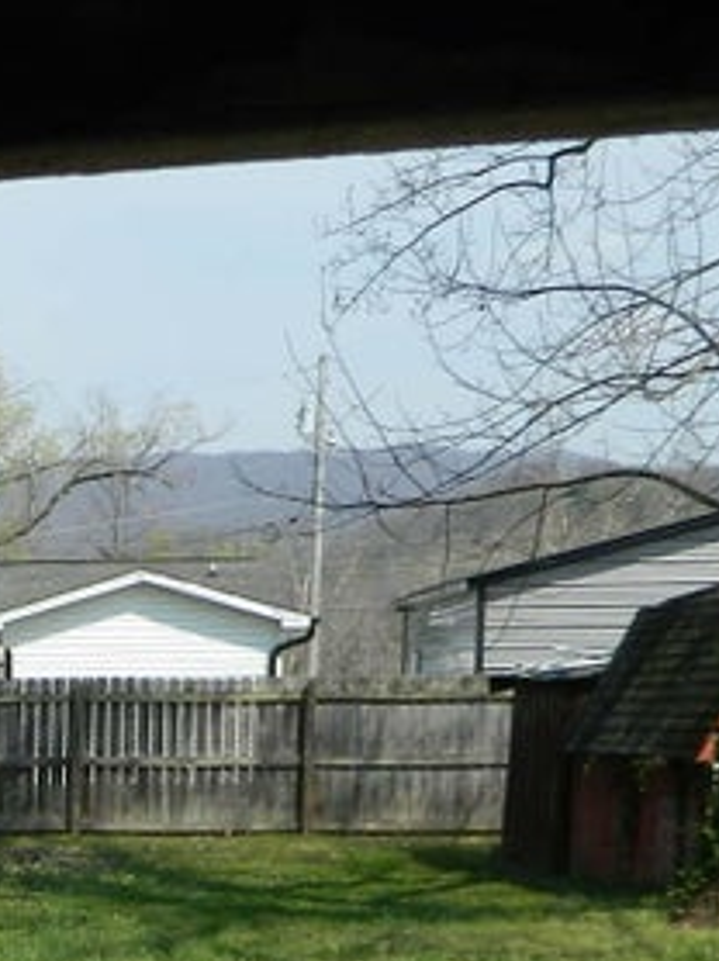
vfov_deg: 21.5
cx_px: -375
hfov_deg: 15.7
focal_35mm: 86
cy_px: 1068
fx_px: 2385
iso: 80
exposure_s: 1/160
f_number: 8.9
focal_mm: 5.1
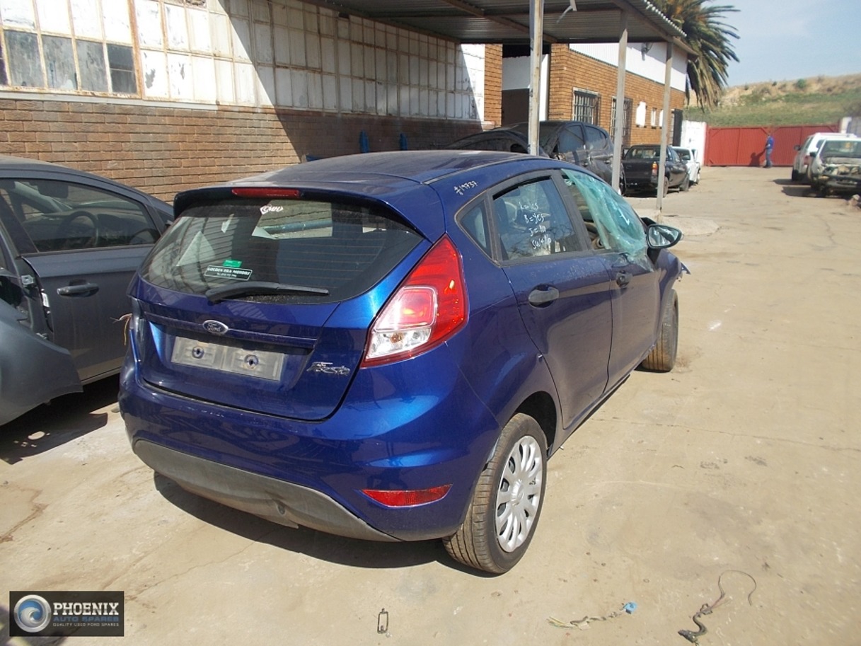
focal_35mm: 26
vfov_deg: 53.1
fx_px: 647
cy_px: 323
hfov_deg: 67.3
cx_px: 430
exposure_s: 1/125
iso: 80
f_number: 8
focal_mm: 4.6
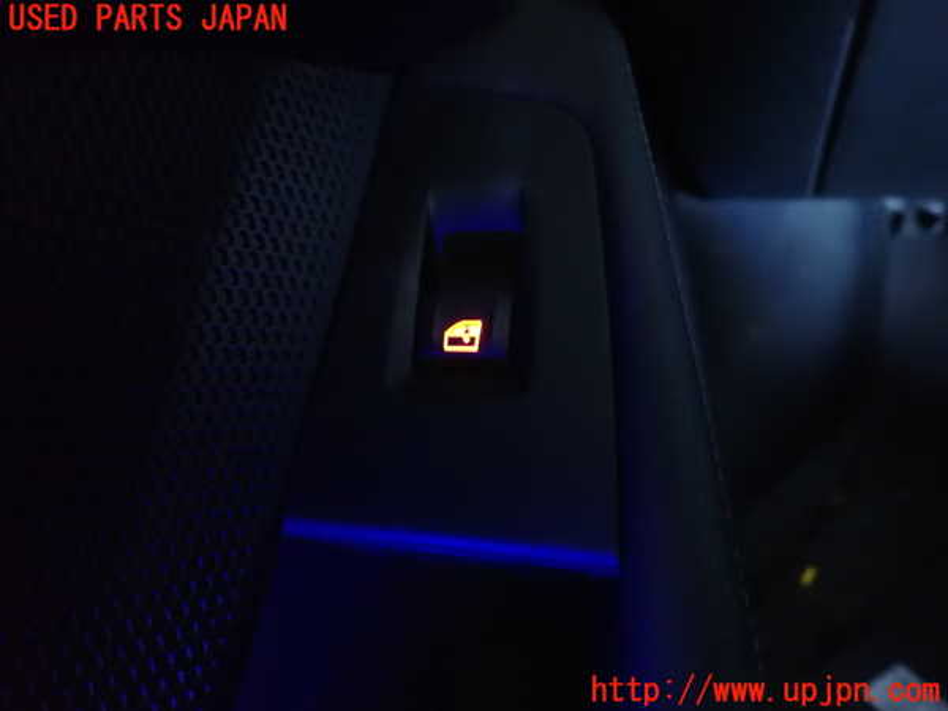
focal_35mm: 25
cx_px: 474
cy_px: 356
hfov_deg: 69.4
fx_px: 685
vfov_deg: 54.9
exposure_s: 1/2
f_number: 2
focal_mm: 4.5
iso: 1600
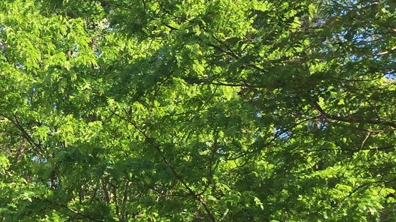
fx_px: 1029
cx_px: -68
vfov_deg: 12.1
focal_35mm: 98
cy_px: 250
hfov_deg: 20.5
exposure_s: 1/775
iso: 32
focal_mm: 4.15
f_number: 2.2
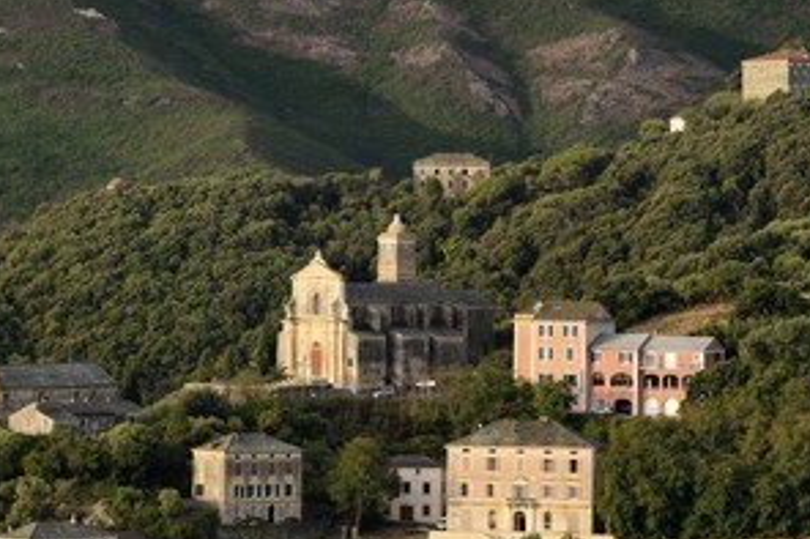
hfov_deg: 9.7
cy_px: 192
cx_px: 323
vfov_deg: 6.4
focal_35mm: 213
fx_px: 4790
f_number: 9
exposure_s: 1/160
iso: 200
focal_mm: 150
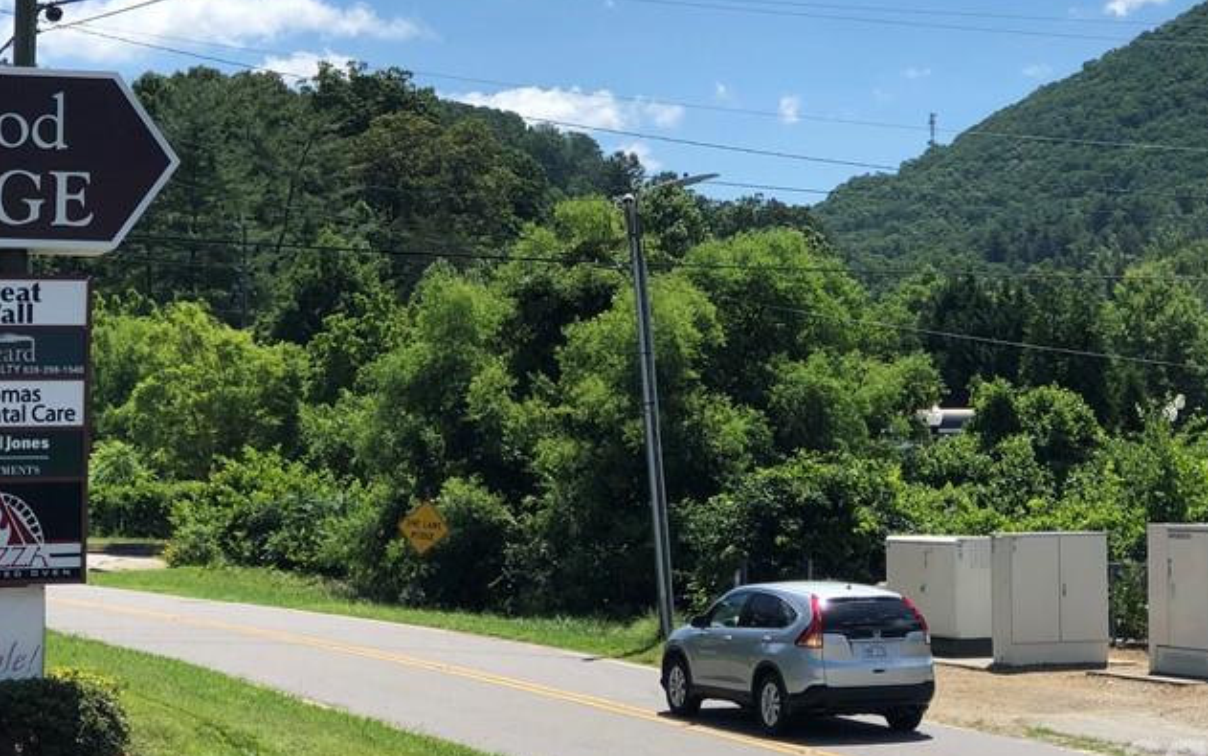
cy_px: 109
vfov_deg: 13.3
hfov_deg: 21.2
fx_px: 3228
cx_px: 685
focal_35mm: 98
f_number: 2.8
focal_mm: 6.6
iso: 20
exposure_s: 1/1012
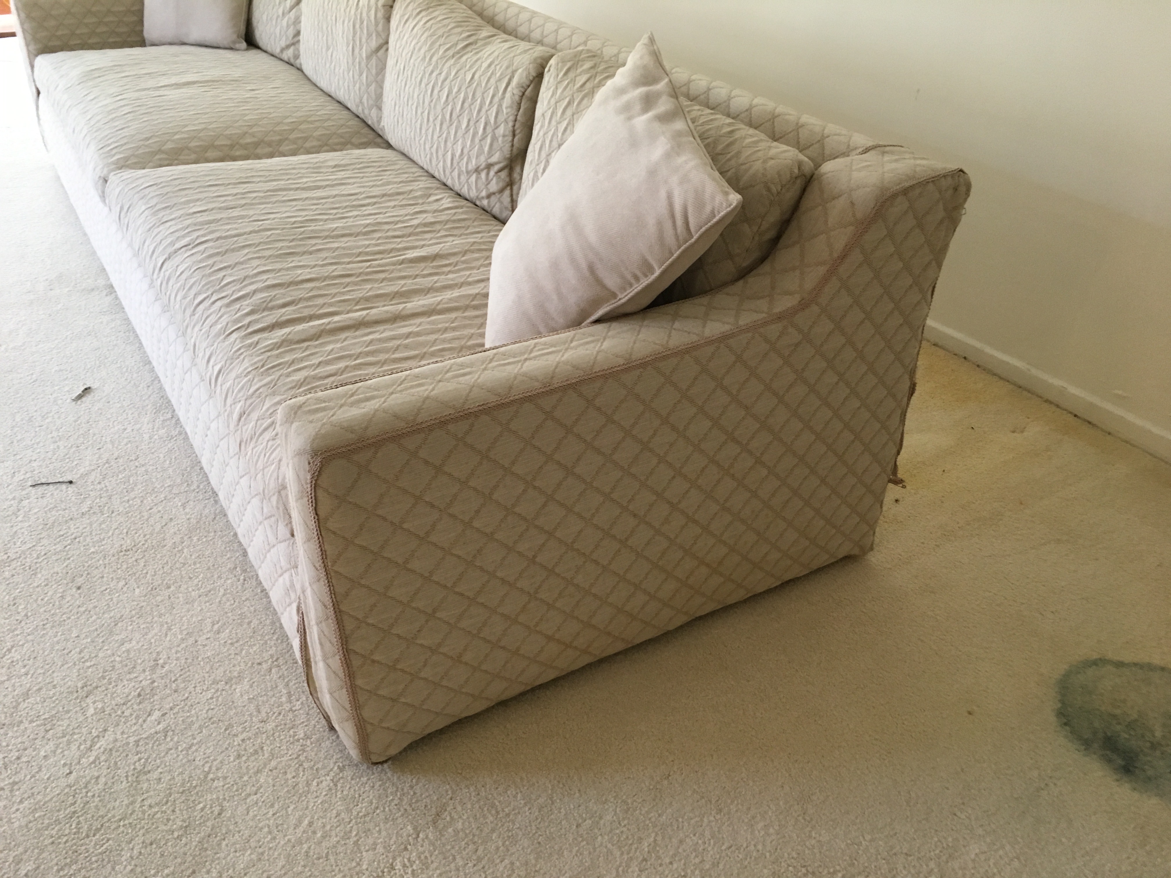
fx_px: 981
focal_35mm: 29
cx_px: 586
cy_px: 439
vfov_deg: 48.2
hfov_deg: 61.7
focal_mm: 4.15
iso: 125
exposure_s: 1/30
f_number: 2.2
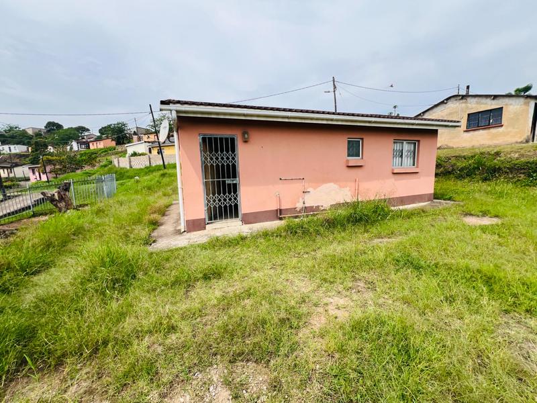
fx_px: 202
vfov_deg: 89.9
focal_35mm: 13
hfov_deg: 106.2
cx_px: 268
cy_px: 202
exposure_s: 1/1179
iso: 32
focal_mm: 1.57
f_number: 1.8
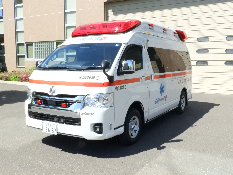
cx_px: 116
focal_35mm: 35
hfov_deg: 52.6
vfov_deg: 40.7
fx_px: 236
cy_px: 88
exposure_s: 1/3200
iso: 1600
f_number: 7.6
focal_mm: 6.3
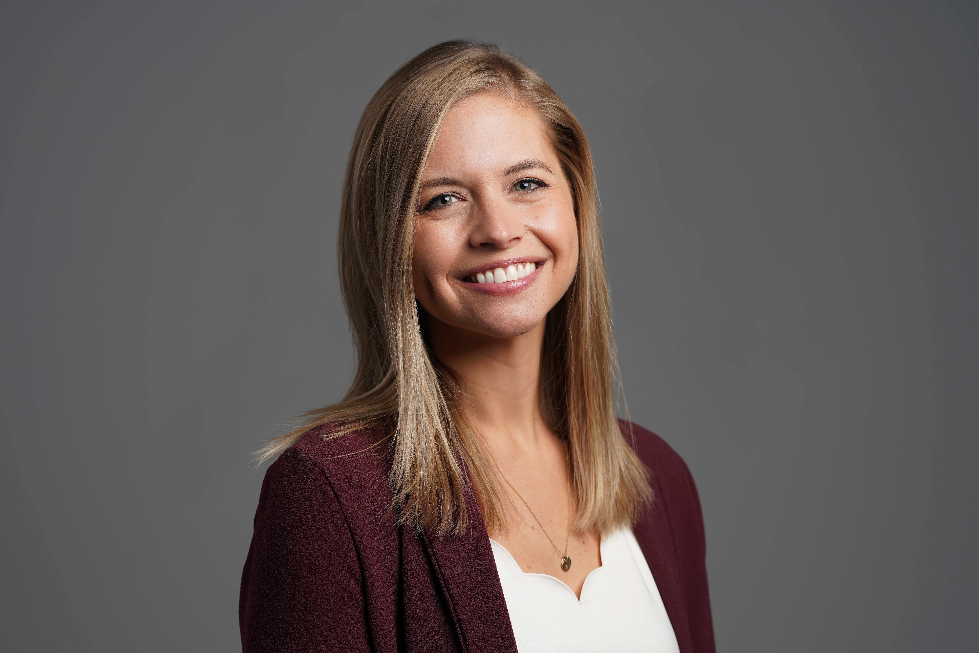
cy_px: 329
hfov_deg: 19.3
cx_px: 493
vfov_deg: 12.9
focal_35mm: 106
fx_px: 2882
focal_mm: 105
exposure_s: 1/160
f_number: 4.5
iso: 100
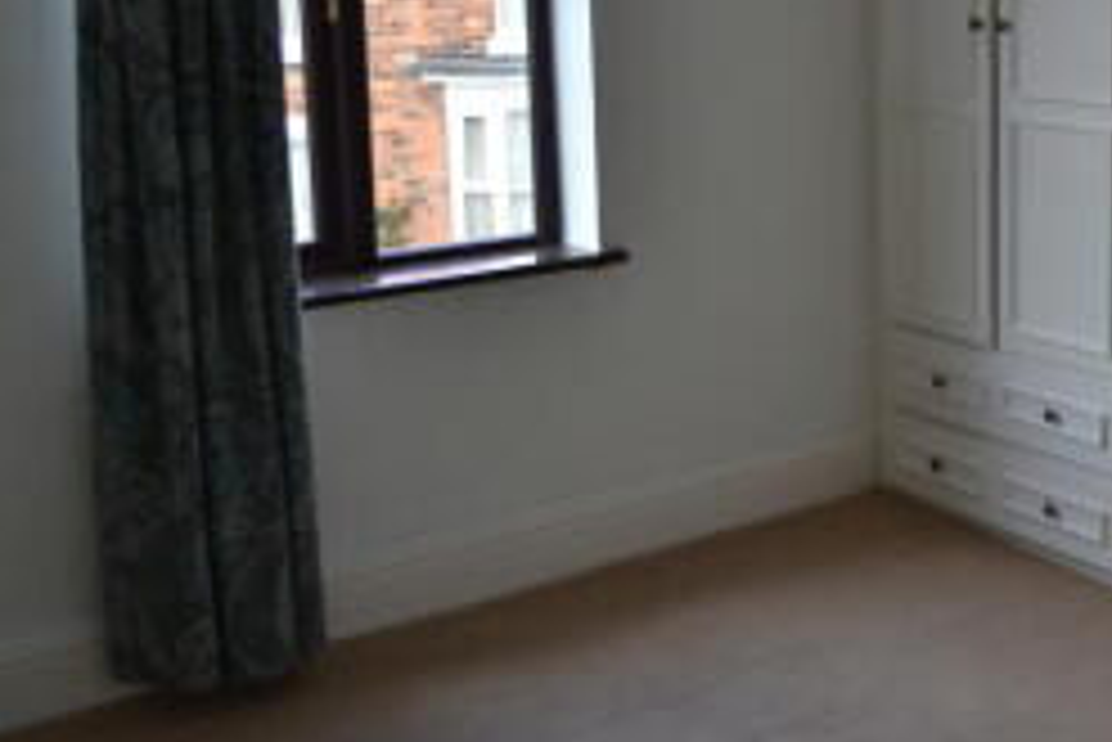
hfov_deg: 36.6
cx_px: 923
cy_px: 164
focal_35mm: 52
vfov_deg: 25.6
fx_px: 1607
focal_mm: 18
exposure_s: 1/100
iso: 400
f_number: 5
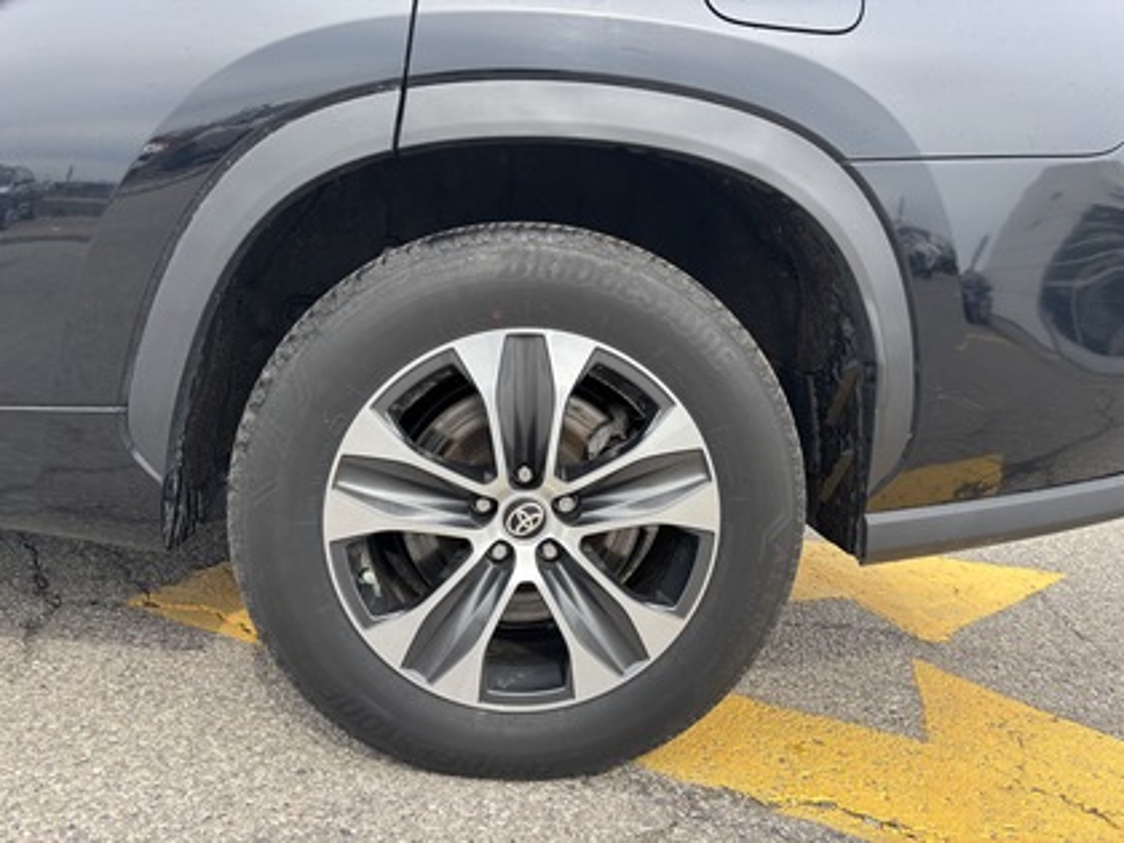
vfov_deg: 53.1
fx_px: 844
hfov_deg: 67.3
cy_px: 422
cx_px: 562
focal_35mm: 26
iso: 50
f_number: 1.6
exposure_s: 1/544
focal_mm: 5.96
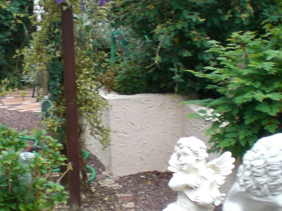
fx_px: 741
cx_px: 45
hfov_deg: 21.2
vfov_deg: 16.2
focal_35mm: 91
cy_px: 83
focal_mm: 6.3
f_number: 3.1
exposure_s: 1/80
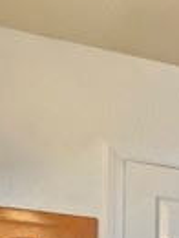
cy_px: 352
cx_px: 307
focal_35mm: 64
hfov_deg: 18.7
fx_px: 440
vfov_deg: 24.1
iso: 160
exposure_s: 1/60
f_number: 2.2
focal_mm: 2.2
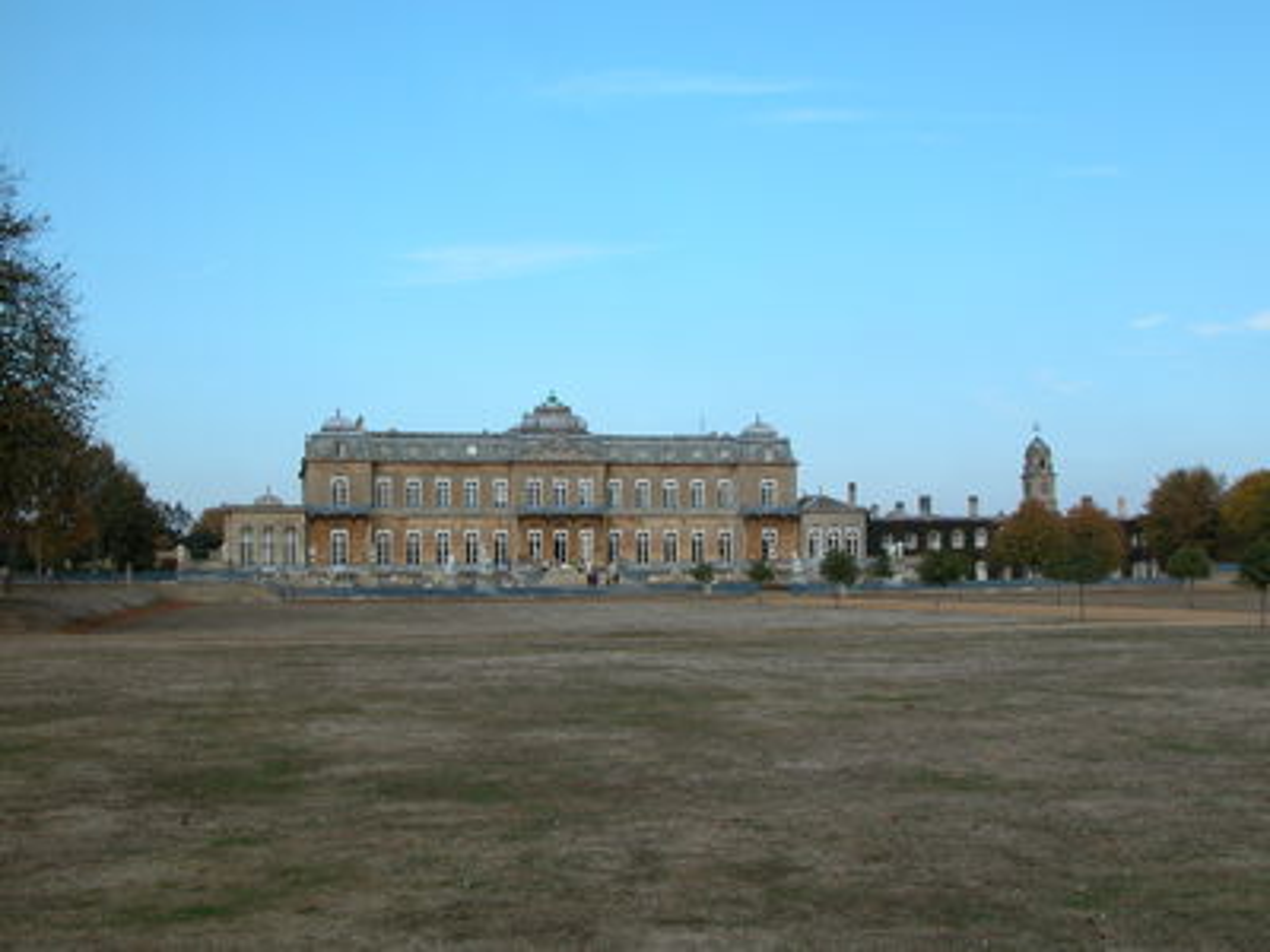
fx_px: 1541
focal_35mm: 42
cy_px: 476
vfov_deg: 34.3
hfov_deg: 44.8
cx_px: 635
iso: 100
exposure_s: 1/195
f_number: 5.8
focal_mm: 10.7
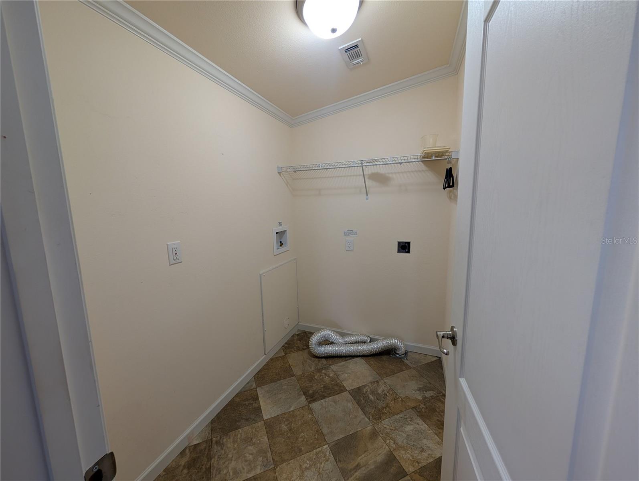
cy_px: 240
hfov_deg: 110.5
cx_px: 320
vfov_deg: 94.6
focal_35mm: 12
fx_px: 222
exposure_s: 1/60
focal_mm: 2.02
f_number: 1.7
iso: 56
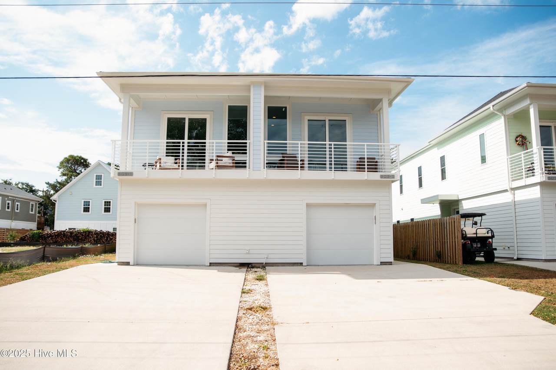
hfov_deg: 73.8
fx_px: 370
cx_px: 278
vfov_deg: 53.1
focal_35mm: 24
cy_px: 185
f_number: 2.8
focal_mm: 24
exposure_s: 1/1250
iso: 125
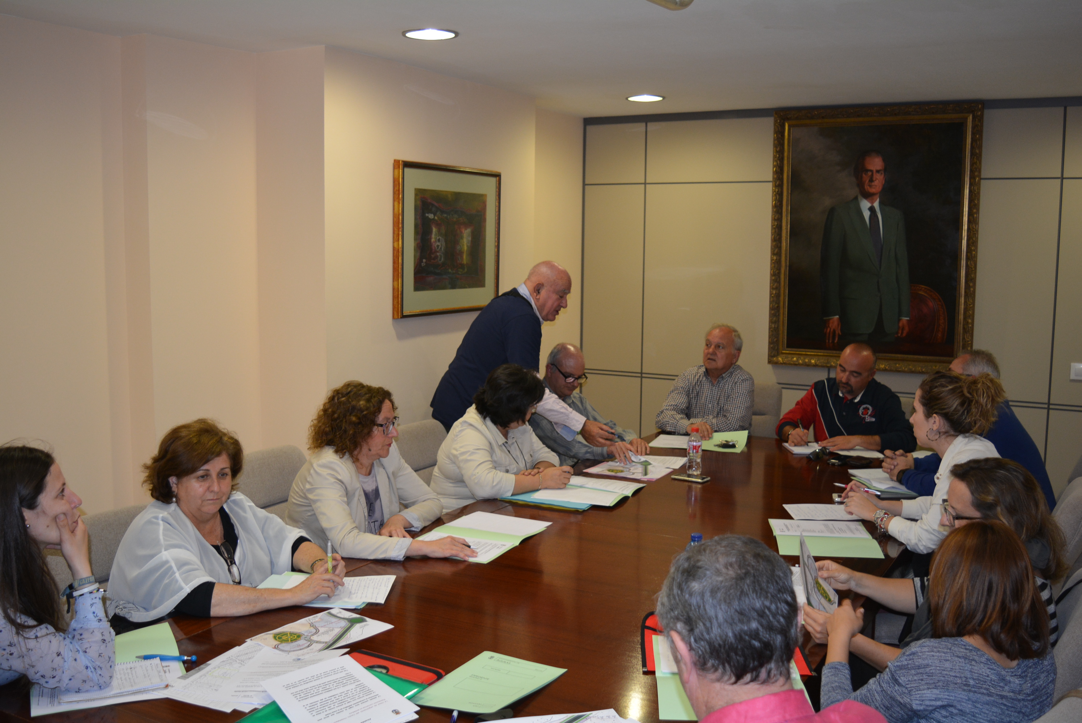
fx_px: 1083
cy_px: 362
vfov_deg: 36.9
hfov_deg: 53.1
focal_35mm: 36
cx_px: 541
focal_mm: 24
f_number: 4
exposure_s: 1/60
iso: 560
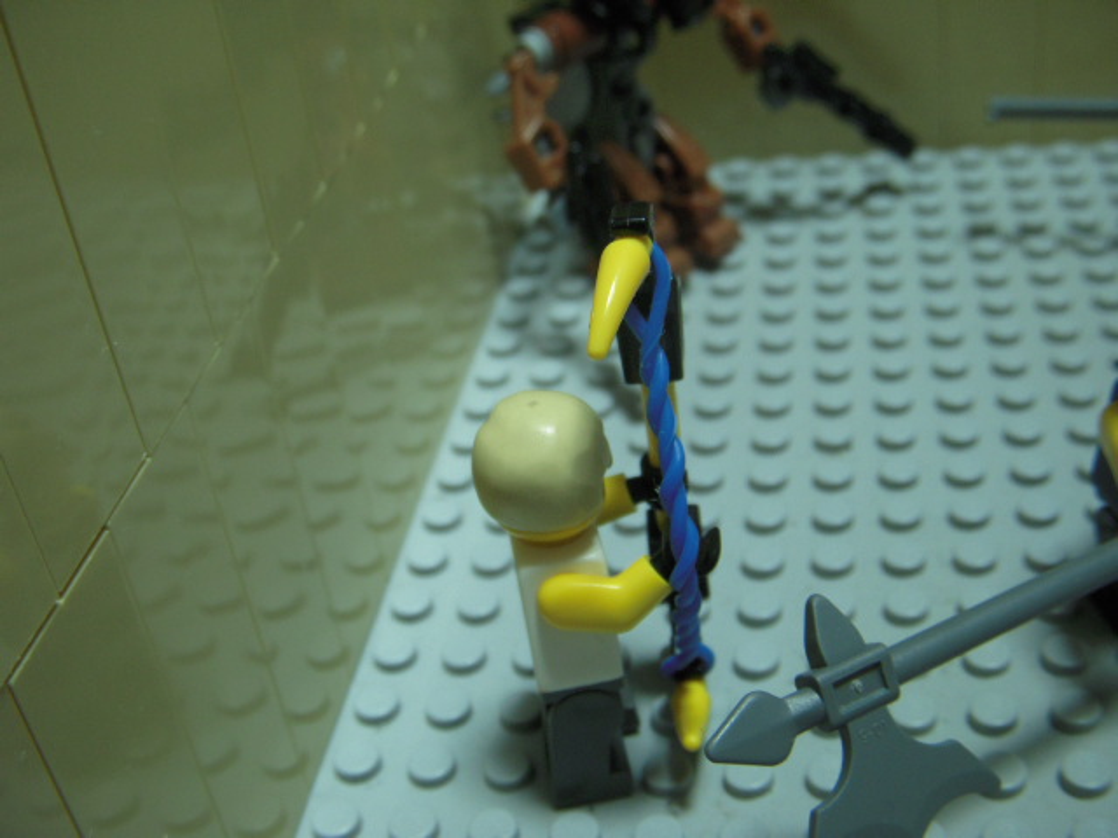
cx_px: 559
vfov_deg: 30.9
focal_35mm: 47
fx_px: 1518
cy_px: 419
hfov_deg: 40.4
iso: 250
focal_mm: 7.9
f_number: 3.4
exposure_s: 1/8
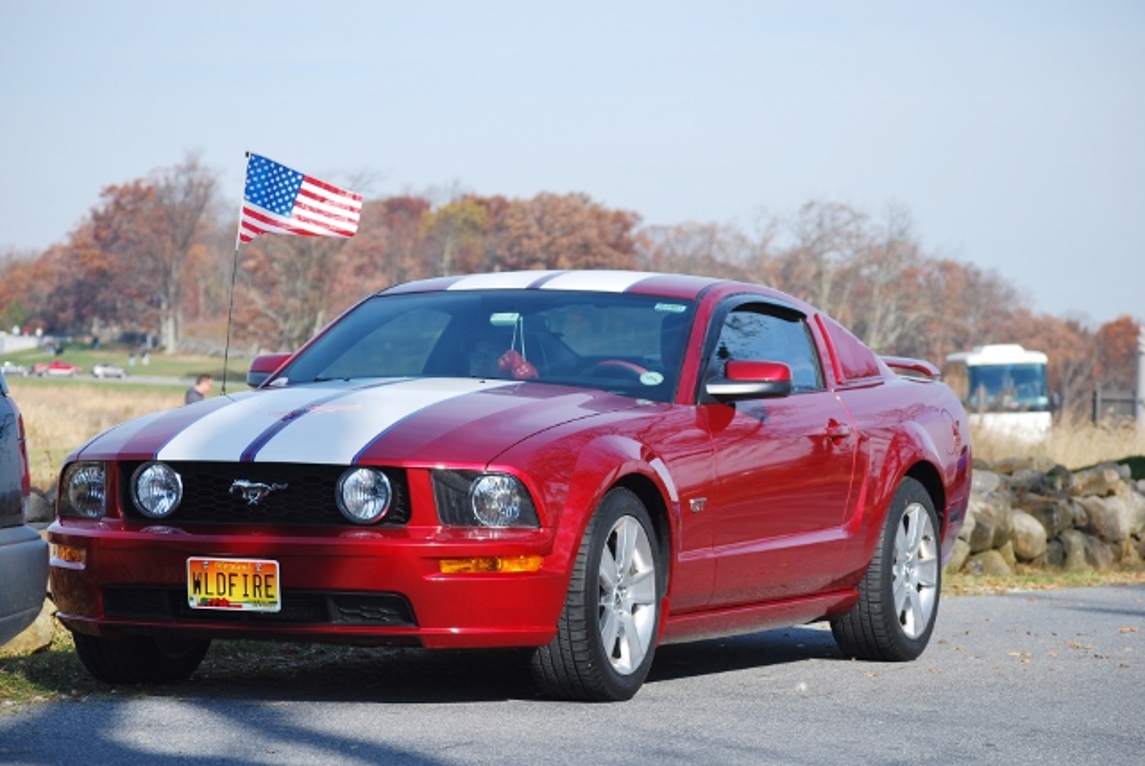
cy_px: 383
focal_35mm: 138
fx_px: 4393
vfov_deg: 10.0
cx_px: 572
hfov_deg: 14.8
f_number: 5.6
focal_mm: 92
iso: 160
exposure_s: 1/500
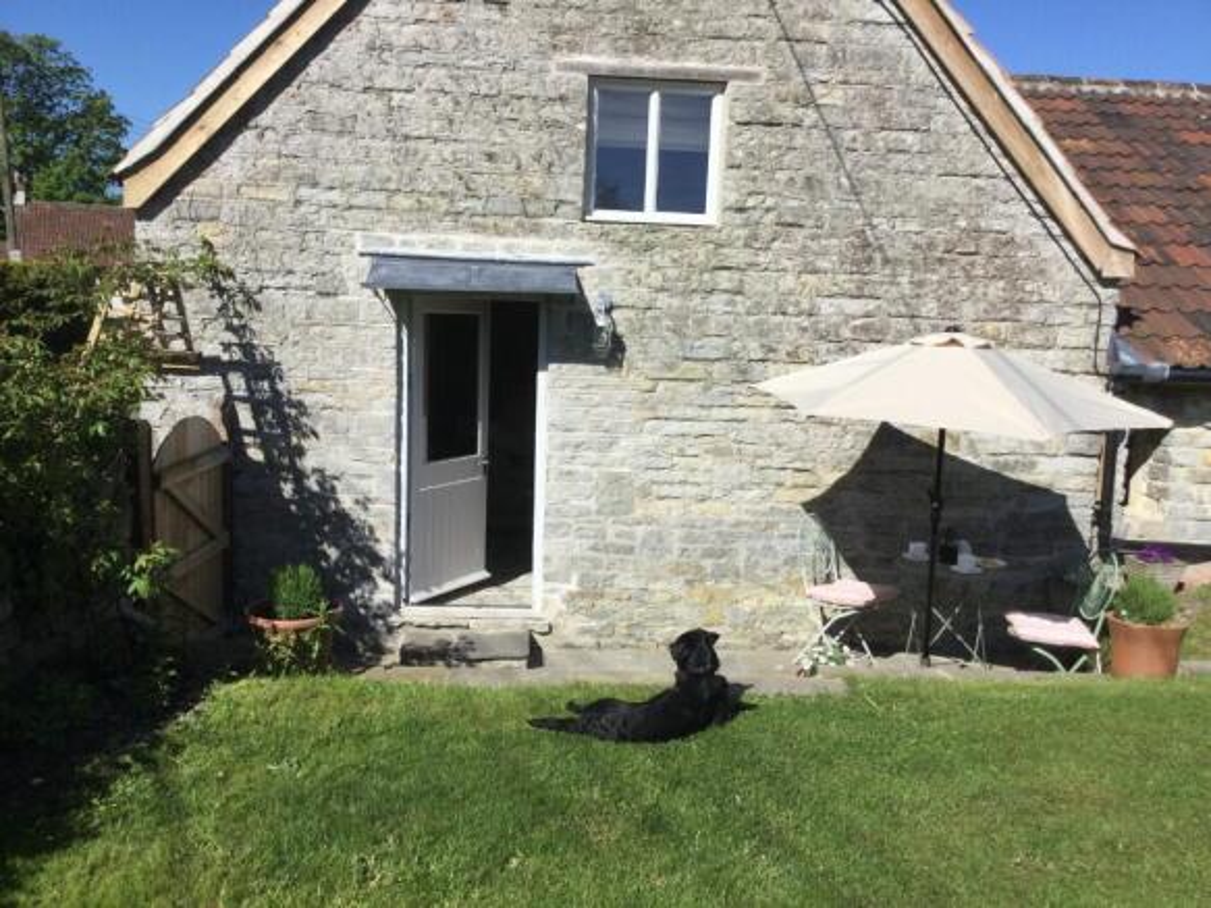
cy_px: 454
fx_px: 1084
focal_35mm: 31
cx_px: 606
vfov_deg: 45.4
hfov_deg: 58.4
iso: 25
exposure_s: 1/1698
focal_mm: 3.3
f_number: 2.4
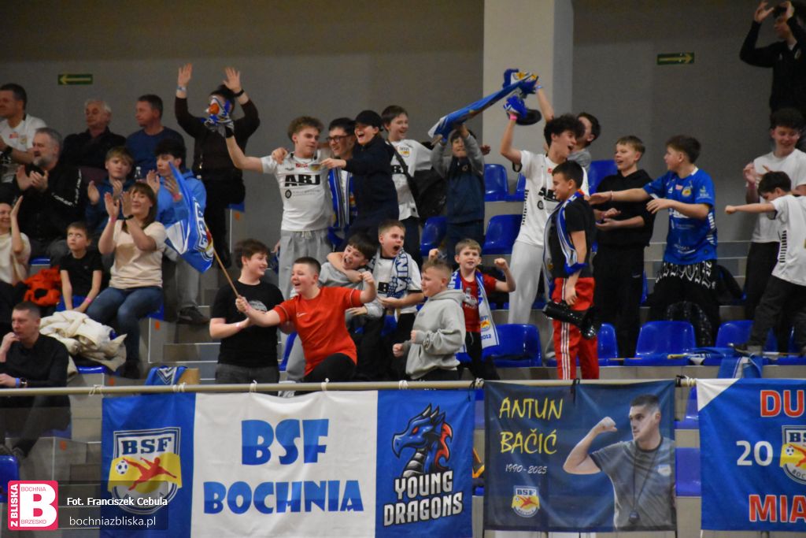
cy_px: 269
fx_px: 4702
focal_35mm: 210
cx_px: 403
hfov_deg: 9.8
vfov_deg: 6.5
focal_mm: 140
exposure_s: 1/500
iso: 11400
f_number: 5.6
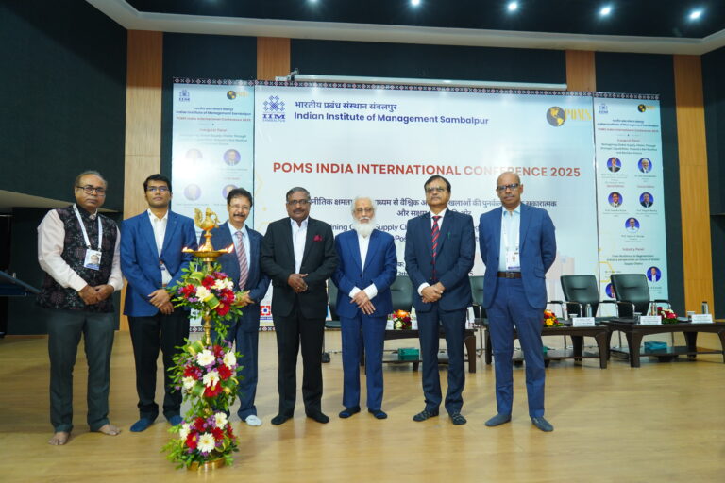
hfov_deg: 71.5
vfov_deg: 51.3
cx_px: 362
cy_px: 242
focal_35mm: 25
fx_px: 503
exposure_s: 1/100
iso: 1600
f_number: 4
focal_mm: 25
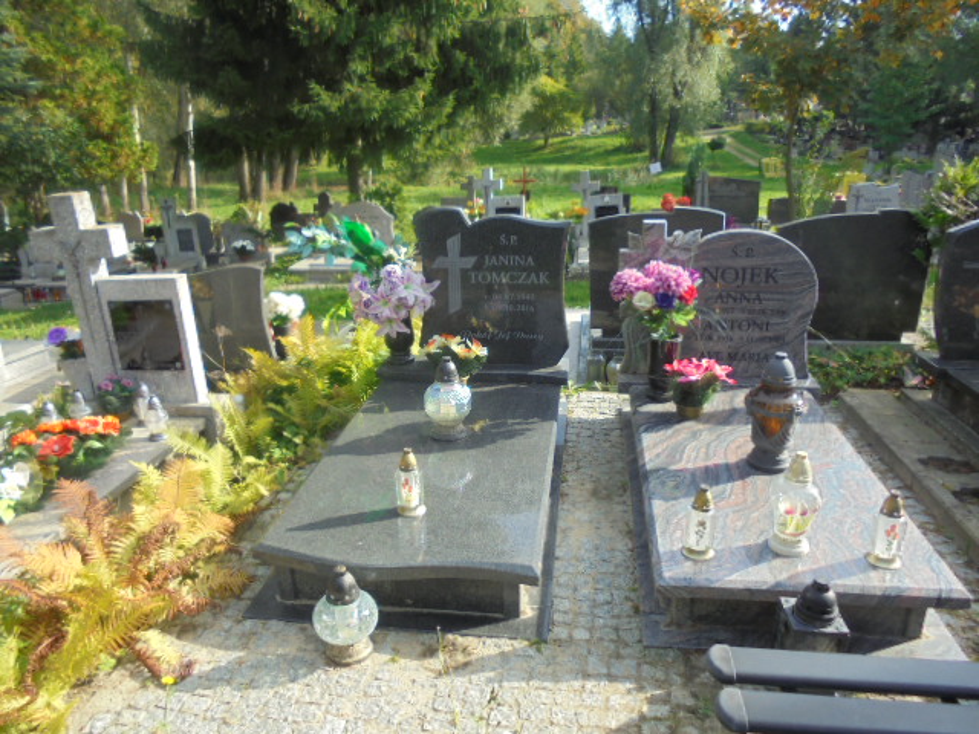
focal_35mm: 26
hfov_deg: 67.3
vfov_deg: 53.1
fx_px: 735
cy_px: 367
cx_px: 490
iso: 100
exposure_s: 1/250
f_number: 3.5
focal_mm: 4.6
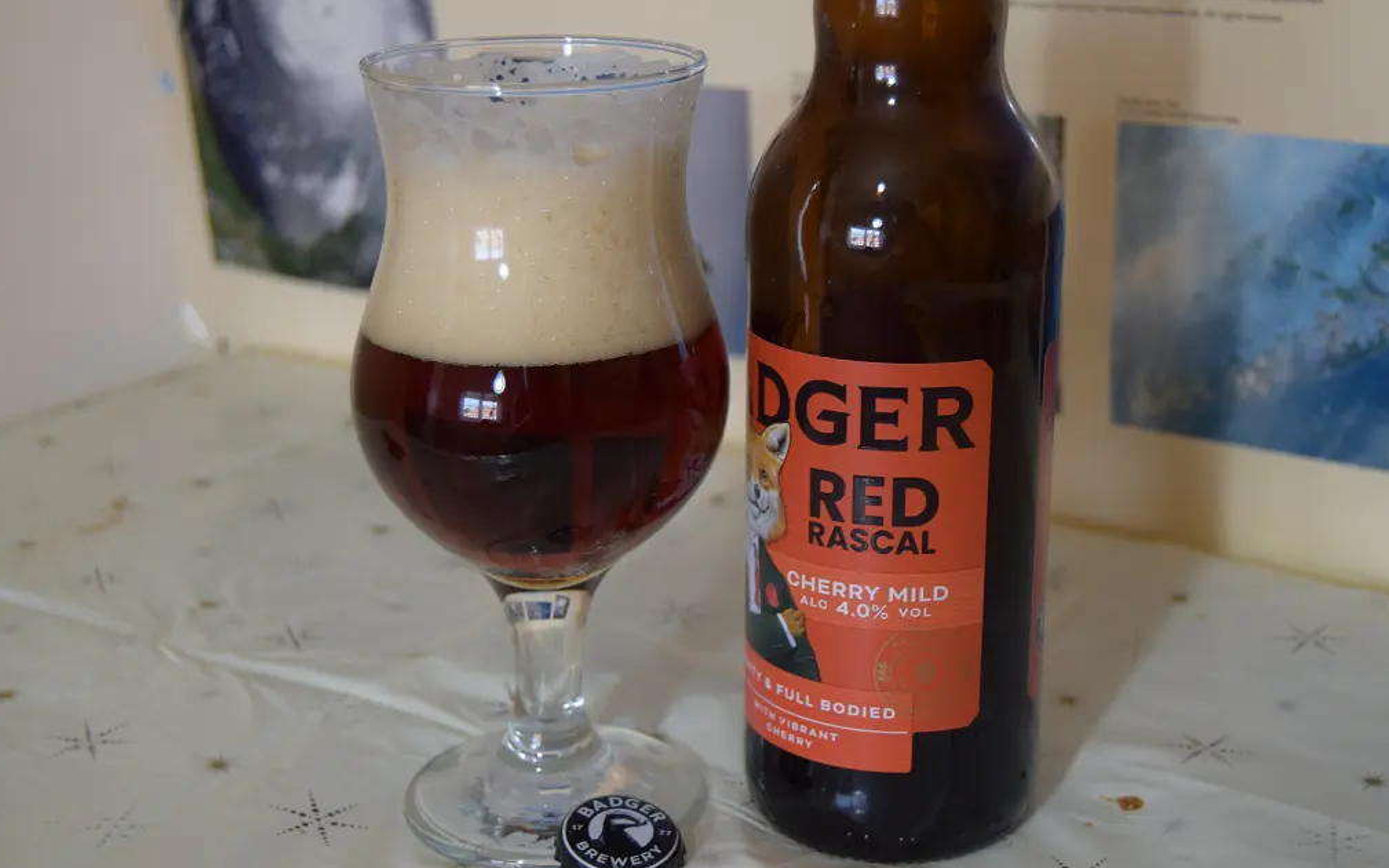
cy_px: 447
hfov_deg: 34.5
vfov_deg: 22.0
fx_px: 2233
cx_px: 689
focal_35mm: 59
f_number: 4.8
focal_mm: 38
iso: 720
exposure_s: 1/60
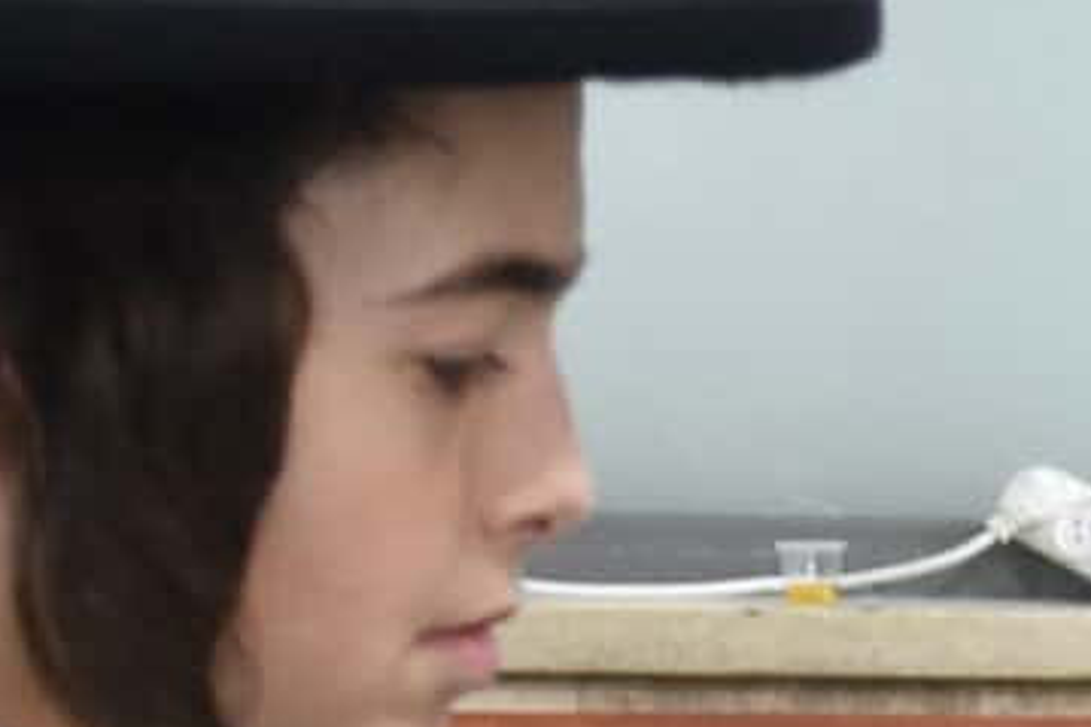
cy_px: 795
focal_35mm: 197
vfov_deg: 6.9
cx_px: 2015
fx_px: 5963
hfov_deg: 9.9
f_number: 5.6
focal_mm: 23
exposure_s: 1/100
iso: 1000
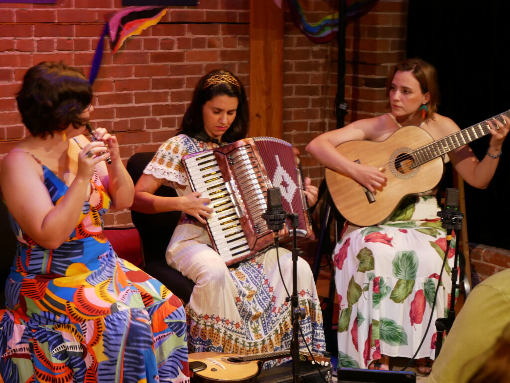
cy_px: 192
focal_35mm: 70
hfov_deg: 27.8
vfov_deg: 21.0
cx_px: 255
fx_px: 1032
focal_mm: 35
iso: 800
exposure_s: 1/13
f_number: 5.2
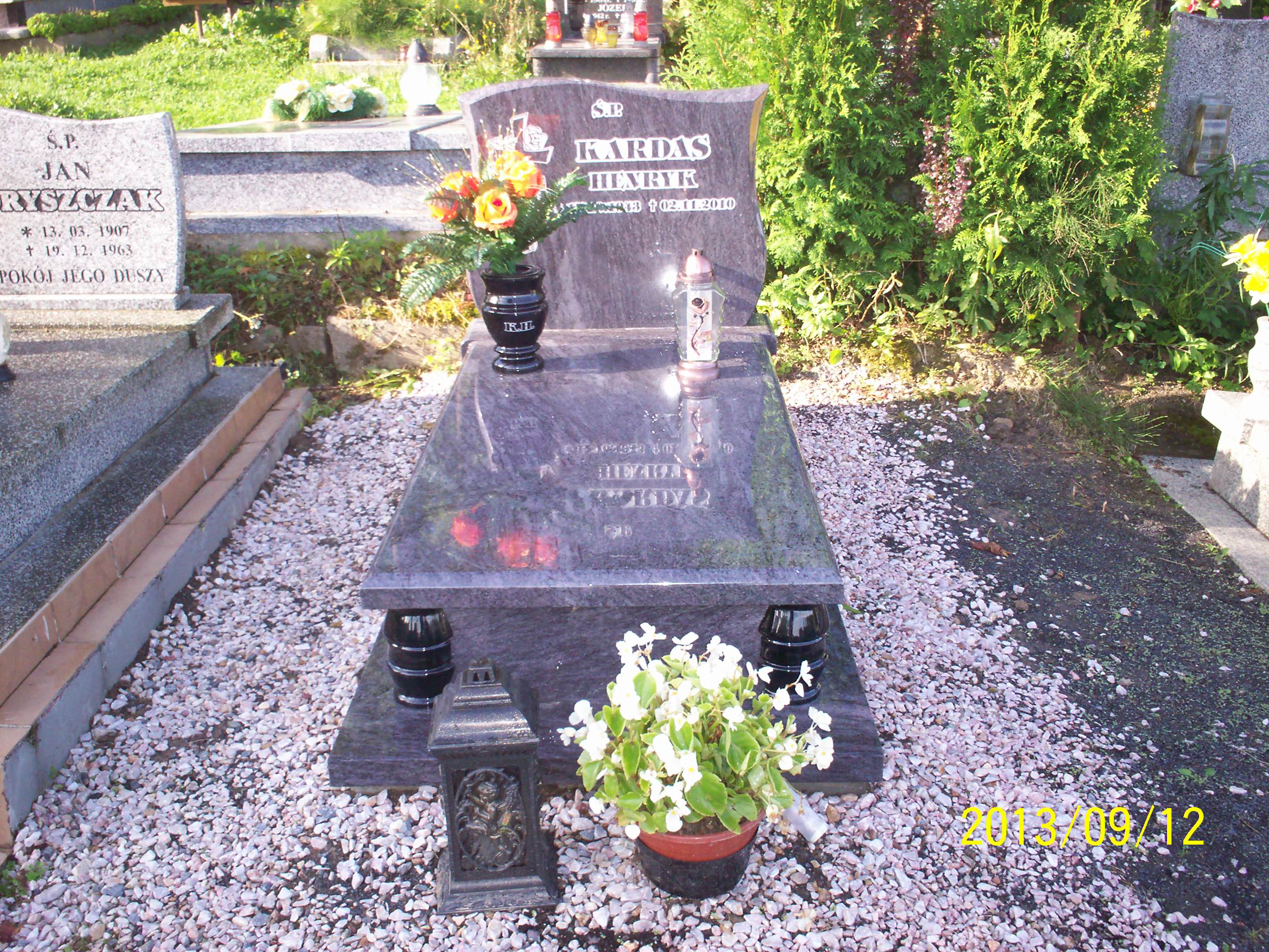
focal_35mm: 36
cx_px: 634
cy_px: 476
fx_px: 1320
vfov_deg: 39.7
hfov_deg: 51.4
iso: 140
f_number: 4.5
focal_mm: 6
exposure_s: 1/85.1
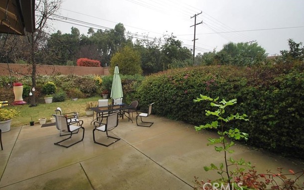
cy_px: 88
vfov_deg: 71.2
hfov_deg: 97.8
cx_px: 148
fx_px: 133
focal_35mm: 16
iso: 180
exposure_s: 1/125
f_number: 5.6
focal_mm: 10
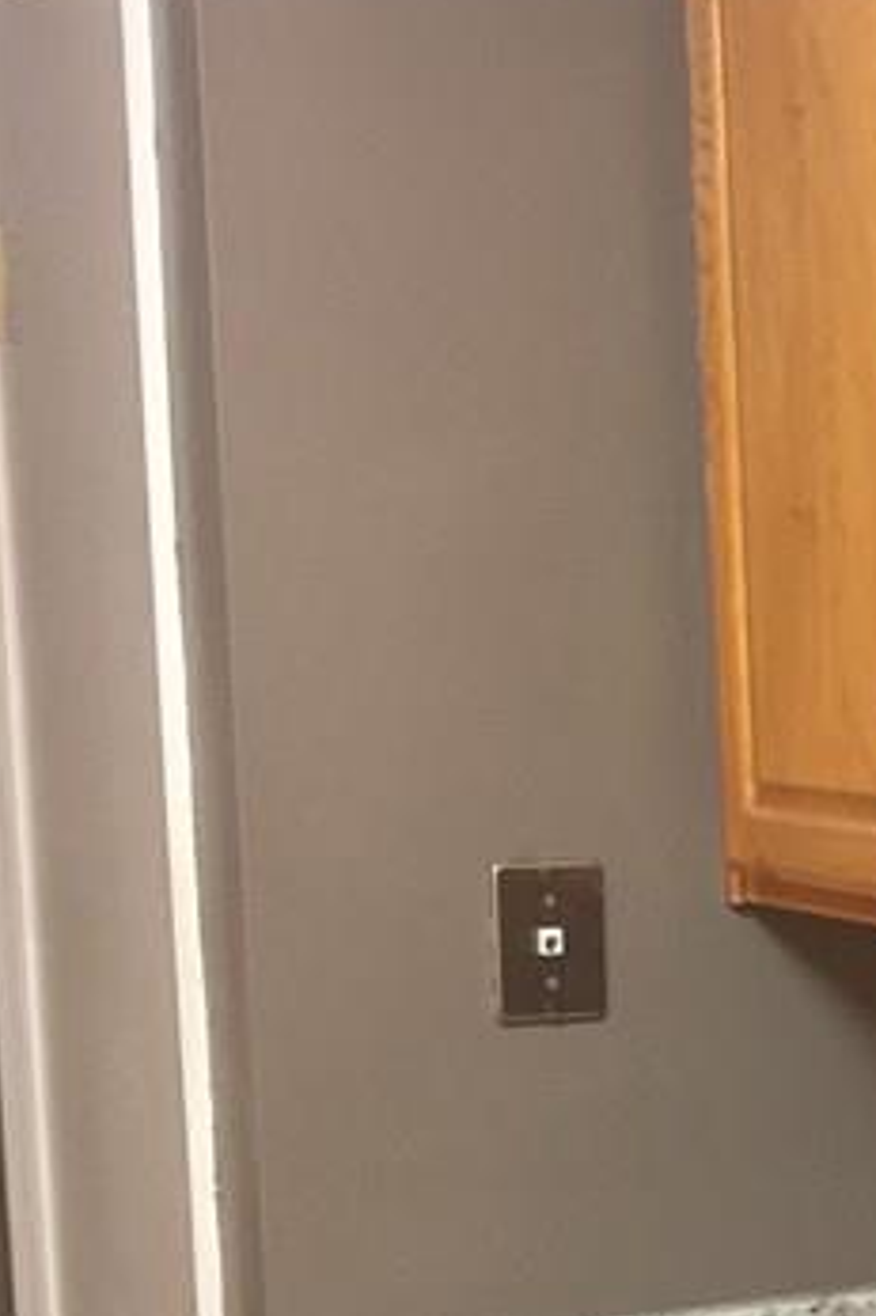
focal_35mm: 89
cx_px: 1843
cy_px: 1100
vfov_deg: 22.5
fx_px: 3251
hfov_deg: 13.0
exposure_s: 1/15
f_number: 2.2
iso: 100
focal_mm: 4.15
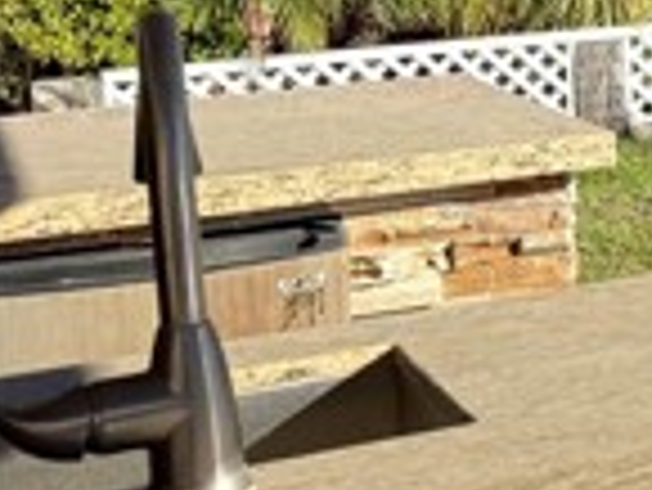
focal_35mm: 106
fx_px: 1998
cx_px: 1425
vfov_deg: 13.6
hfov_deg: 14.3
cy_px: -81
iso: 80
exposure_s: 1/3279
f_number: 1.78
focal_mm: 6.76
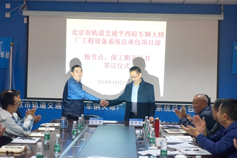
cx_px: 118
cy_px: 79
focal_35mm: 70
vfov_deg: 19.5
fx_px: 461
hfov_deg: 28.8
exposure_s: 1/160
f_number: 4
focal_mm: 70
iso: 2000
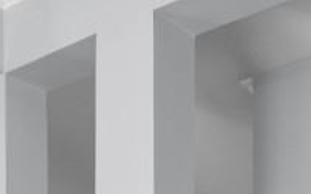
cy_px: 518
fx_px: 1034
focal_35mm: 122
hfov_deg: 16.9
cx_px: 43
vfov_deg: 9.2
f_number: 4.5
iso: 100
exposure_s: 1
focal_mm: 10
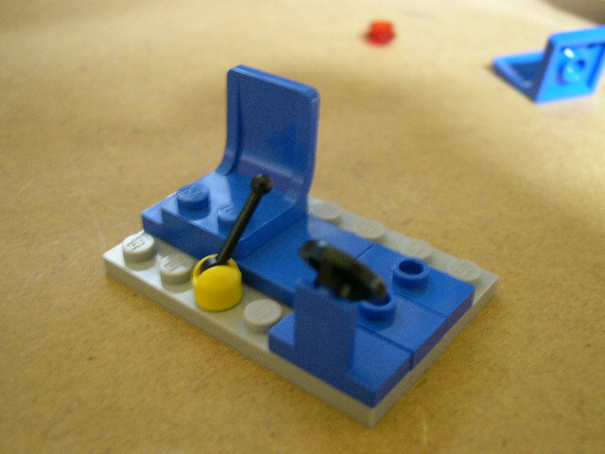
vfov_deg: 34.3
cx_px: 302
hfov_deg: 44.8
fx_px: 734
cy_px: 227
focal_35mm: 42
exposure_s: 1/1.8
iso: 400
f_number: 2.9
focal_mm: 9
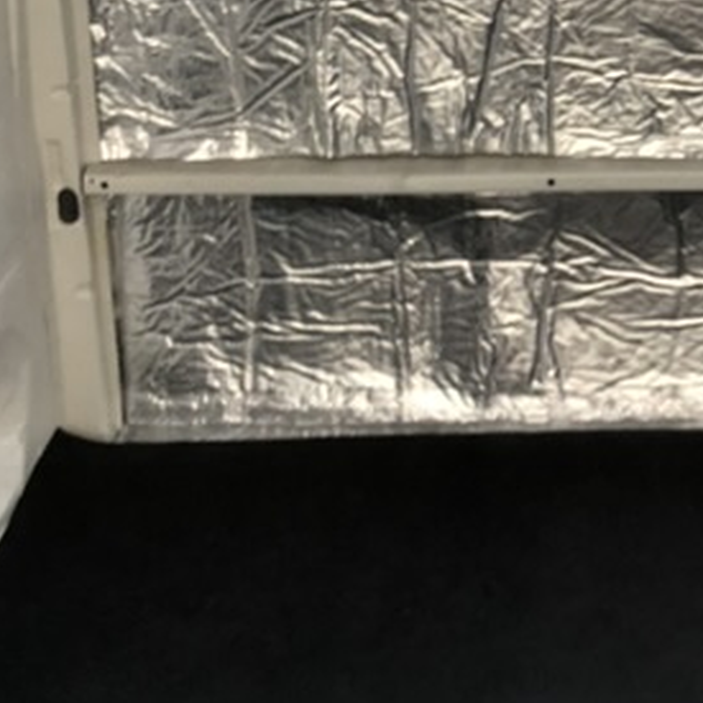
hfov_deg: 18.0
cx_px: 844
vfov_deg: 18.3
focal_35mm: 92
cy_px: -26
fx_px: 2114
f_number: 1.8
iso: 32
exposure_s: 1/24
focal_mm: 4
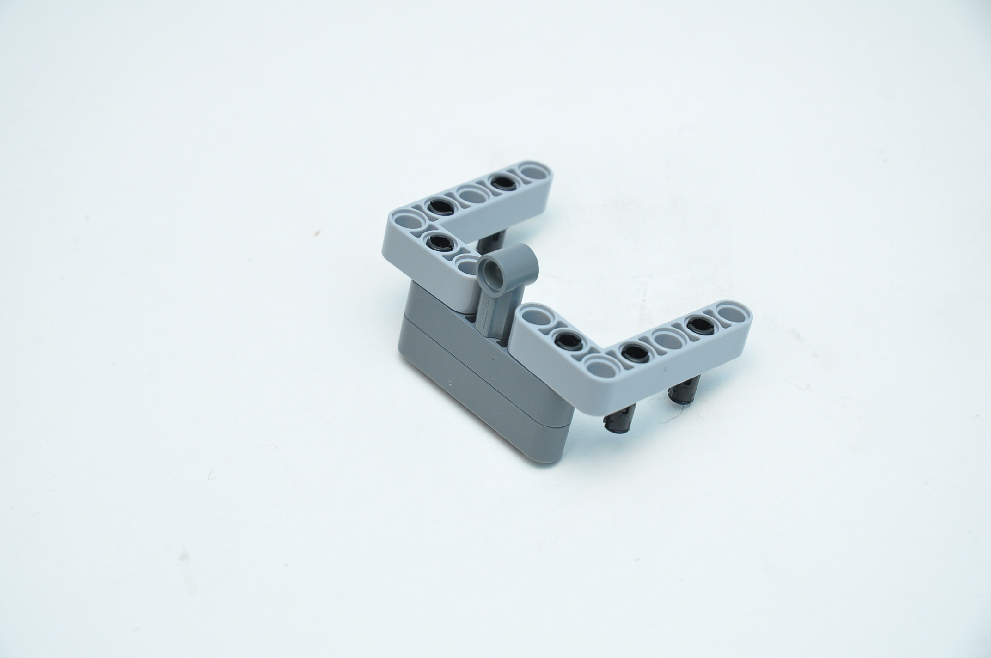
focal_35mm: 105
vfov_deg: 13.0
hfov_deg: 19.5
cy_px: 329
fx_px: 2887
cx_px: 496
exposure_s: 1/60
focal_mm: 70
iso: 400
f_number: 7.1
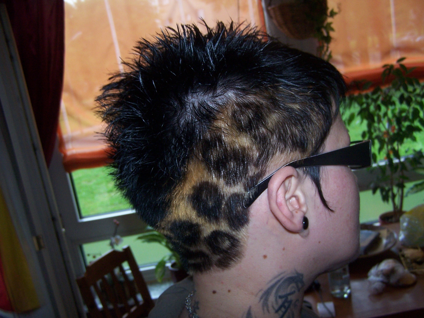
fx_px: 465
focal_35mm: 38
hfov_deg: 49.0
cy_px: 159
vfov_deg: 37.7
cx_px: 212
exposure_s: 1/60
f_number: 2.8
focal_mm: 6.3
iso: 140
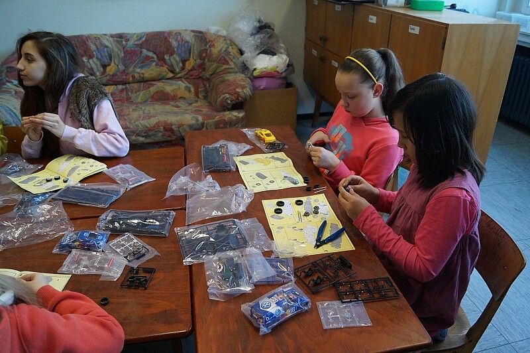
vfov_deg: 47.9
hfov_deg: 67.4
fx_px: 397
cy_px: 176
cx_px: 265
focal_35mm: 27
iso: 800
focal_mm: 18
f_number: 4
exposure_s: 1/160
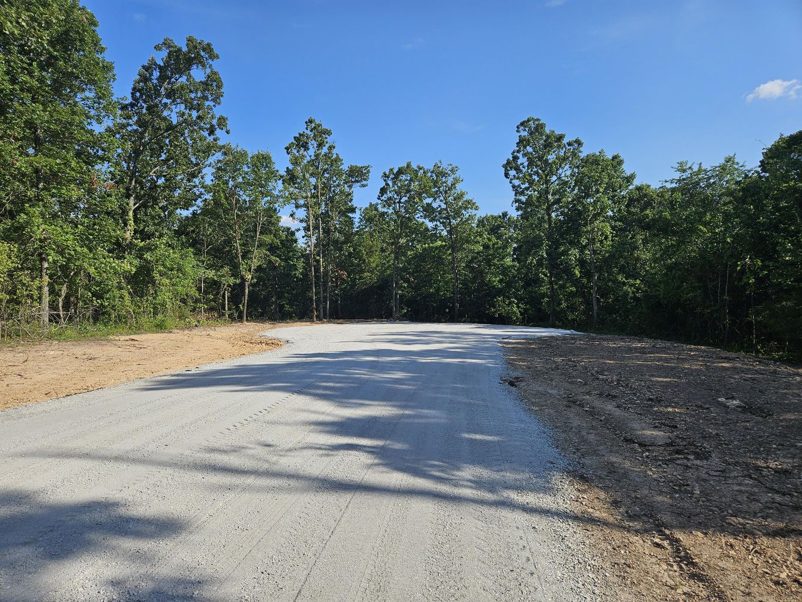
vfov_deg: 58.9
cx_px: 401
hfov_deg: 73.9
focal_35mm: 23
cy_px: 301
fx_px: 533
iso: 25
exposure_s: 1/1704
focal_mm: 5.4
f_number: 1.8
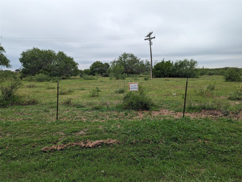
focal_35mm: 24
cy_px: 91
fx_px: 168
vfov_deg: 56.9
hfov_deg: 71.5
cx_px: 121
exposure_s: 1/482
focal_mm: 6.81
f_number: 1.85
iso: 46
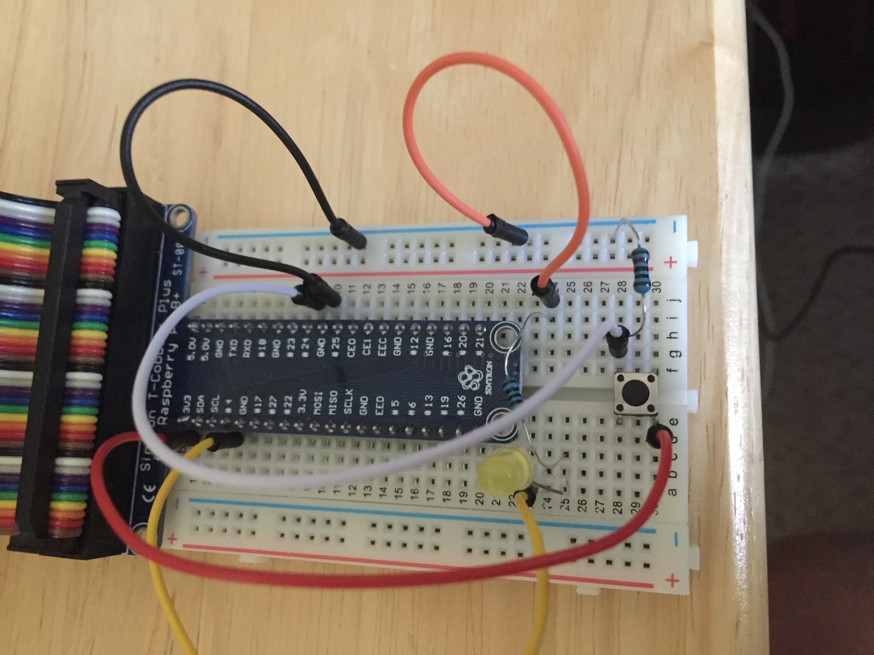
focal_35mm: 29
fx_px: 732
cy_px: 328
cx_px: 437
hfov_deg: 61.7
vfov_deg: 48.2
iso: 500
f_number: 2.2
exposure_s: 1/15
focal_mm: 4.15
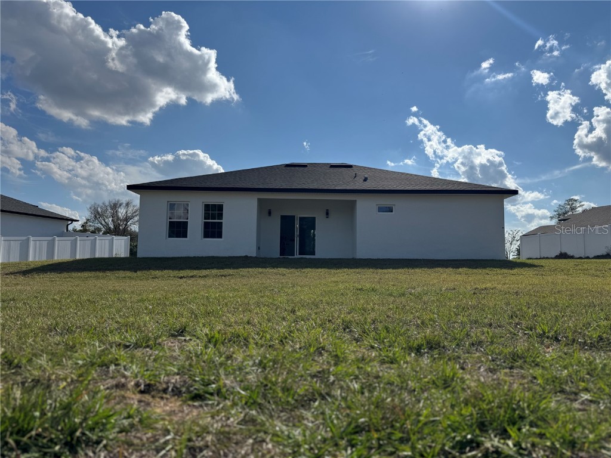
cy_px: 229
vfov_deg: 56.8
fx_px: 424
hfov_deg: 71.6
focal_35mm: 24
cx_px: 306
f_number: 1.78
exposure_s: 1/12346
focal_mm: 6.76
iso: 80
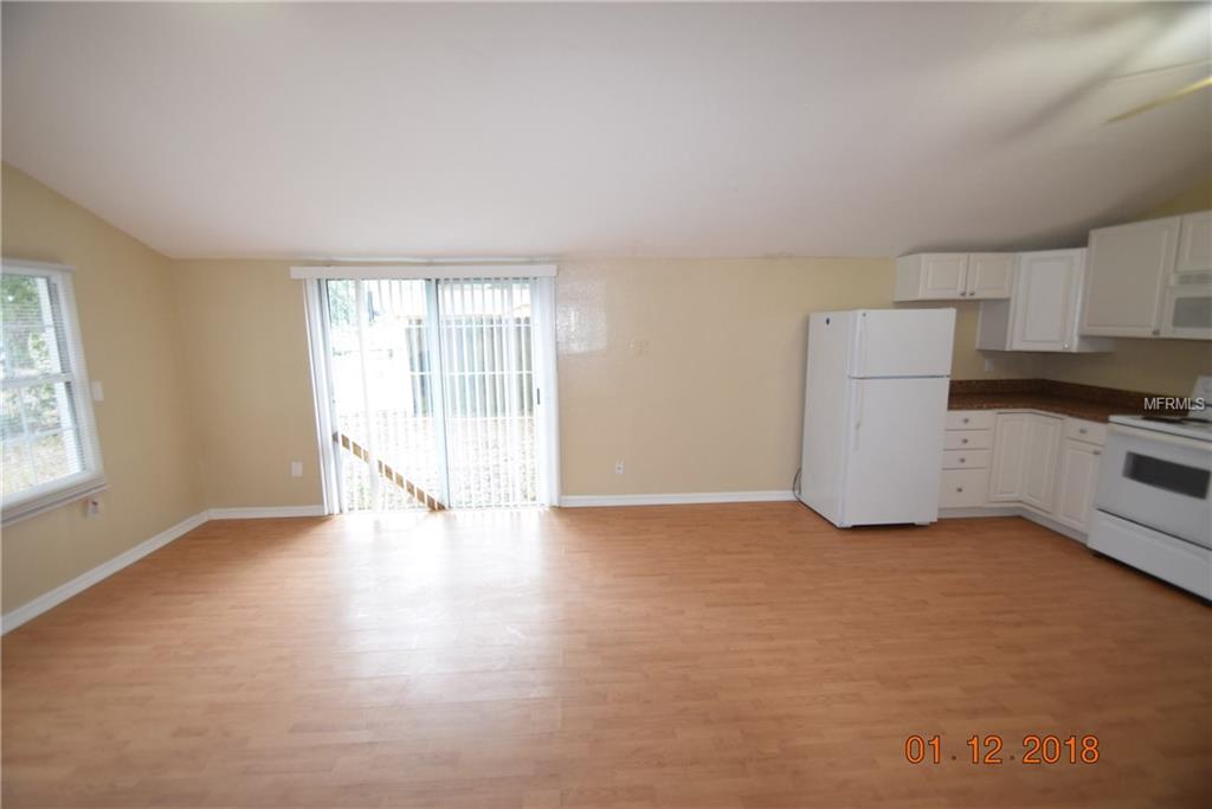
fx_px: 505
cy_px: 404
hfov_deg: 100.4
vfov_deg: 77.3
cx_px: 606
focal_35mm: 15
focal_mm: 10
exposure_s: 1/100
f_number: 5
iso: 800
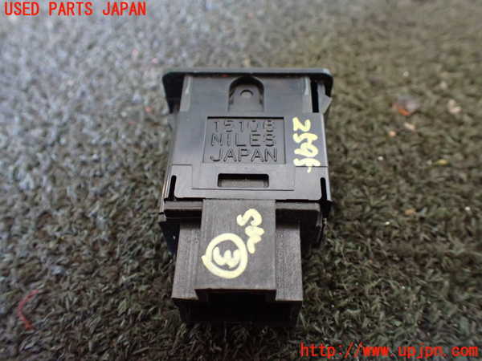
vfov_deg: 46.8
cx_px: 241
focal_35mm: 30
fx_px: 418
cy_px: 180
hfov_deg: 60.0
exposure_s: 1/30
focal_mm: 5.4
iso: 1000
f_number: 2.3
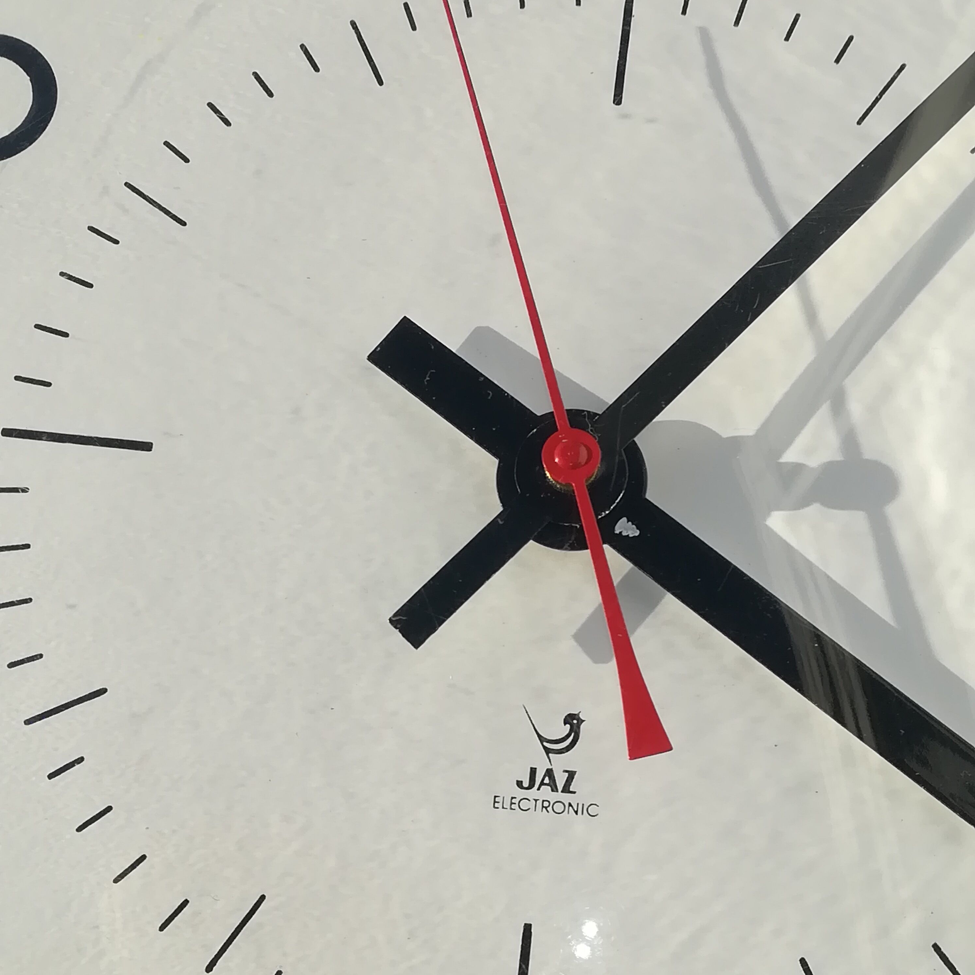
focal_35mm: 59
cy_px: 571
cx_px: 487
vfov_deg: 29.0
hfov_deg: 29.1
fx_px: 1880
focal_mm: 3.83
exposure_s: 1/1425
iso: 50
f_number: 2.2
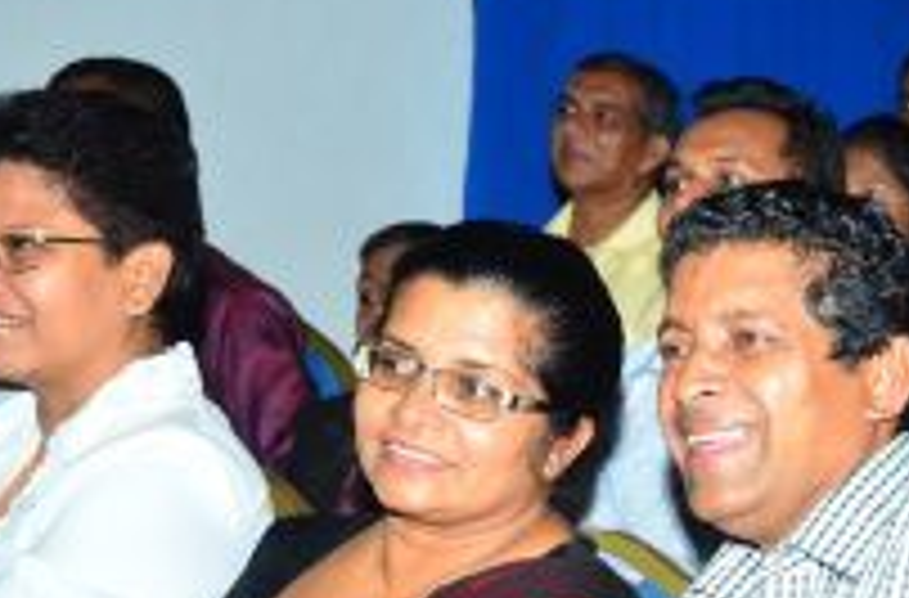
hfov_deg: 16.1
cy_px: 465
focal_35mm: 120
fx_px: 3031
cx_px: 1215
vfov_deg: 11.2
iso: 400
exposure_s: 1/50
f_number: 5
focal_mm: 27
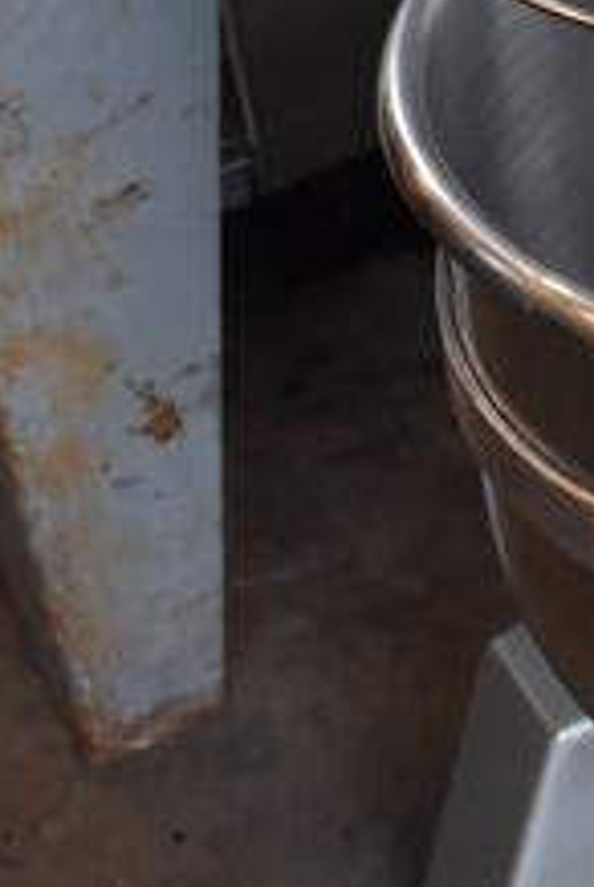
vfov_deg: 17.6
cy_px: -31
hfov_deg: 11.2
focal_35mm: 113
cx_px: 1135
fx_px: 2788
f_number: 3.5
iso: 800
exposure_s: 1/160
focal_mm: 18
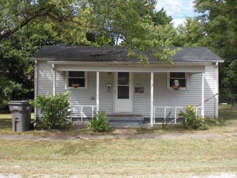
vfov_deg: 37.7
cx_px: 118
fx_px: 260
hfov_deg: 49.0
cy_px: 89
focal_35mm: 38
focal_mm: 6.3
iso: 64
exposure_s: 1/200
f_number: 5.6
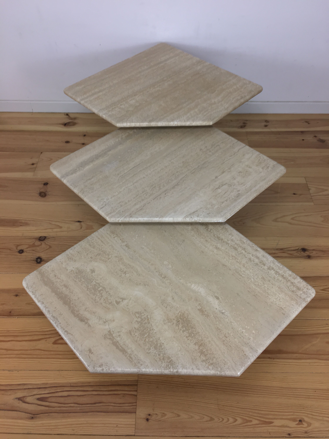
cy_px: 220
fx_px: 367
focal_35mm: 29
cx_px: 164
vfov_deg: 61.7
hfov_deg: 48.2
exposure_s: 1/33
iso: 32
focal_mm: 4.15
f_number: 2.2
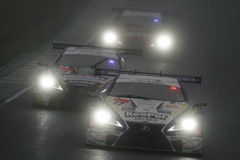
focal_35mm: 600
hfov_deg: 3.4
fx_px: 4000
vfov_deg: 2.3
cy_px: 80
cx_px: 120
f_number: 6.3
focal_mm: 600
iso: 800
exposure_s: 1/640
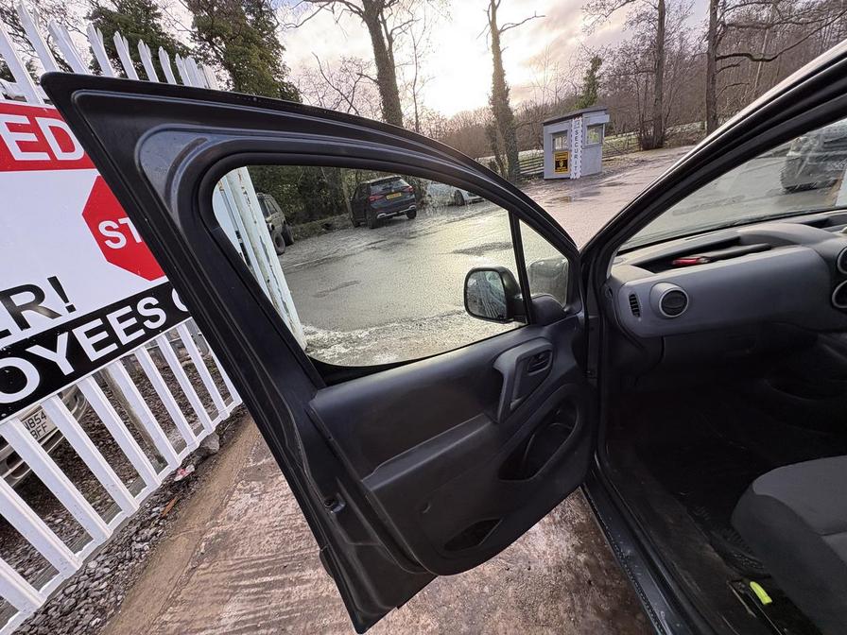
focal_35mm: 14
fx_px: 343
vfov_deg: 85.7
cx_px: 424
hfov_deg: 102.1
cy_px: 318
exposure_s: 1/204
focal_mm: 2.22
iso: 40
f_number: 2.2
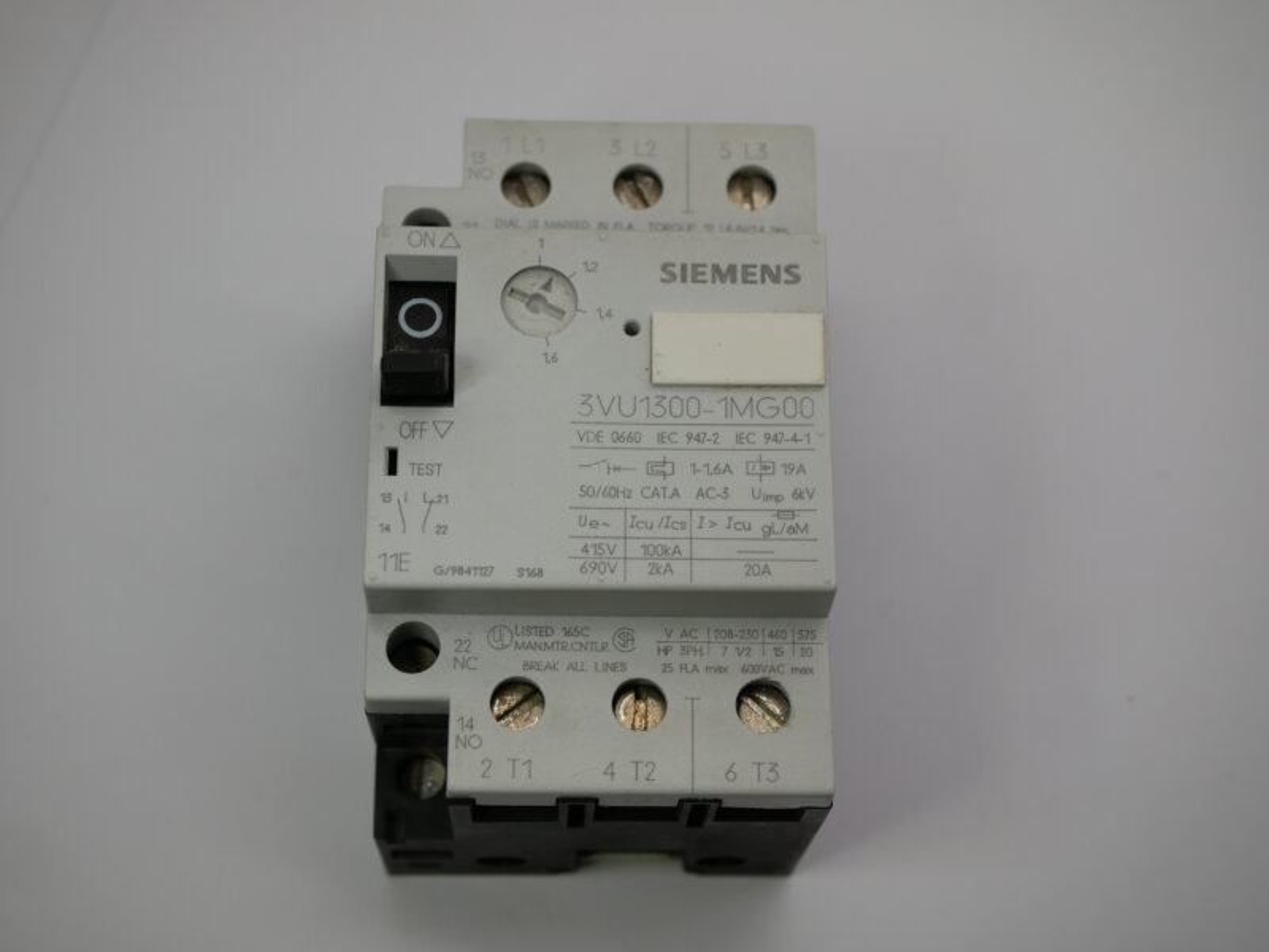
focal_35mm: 60
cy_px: 476
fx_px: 2200
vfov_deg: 24.4
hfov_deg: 32.2
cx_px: 634
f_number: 4.5
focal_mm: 30
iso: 200
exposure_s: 1/250
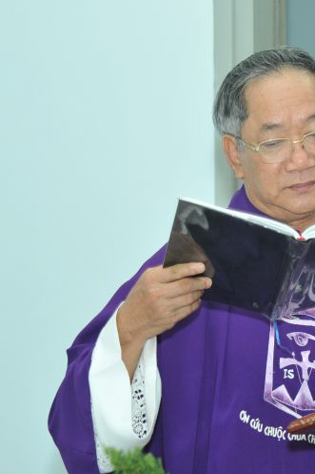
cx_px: 266
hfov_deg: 9.2
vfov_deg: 13.9
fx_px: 1944
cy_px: 237
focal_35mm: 148
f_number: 5.6
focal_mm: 98
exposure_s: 1/80
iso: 1600
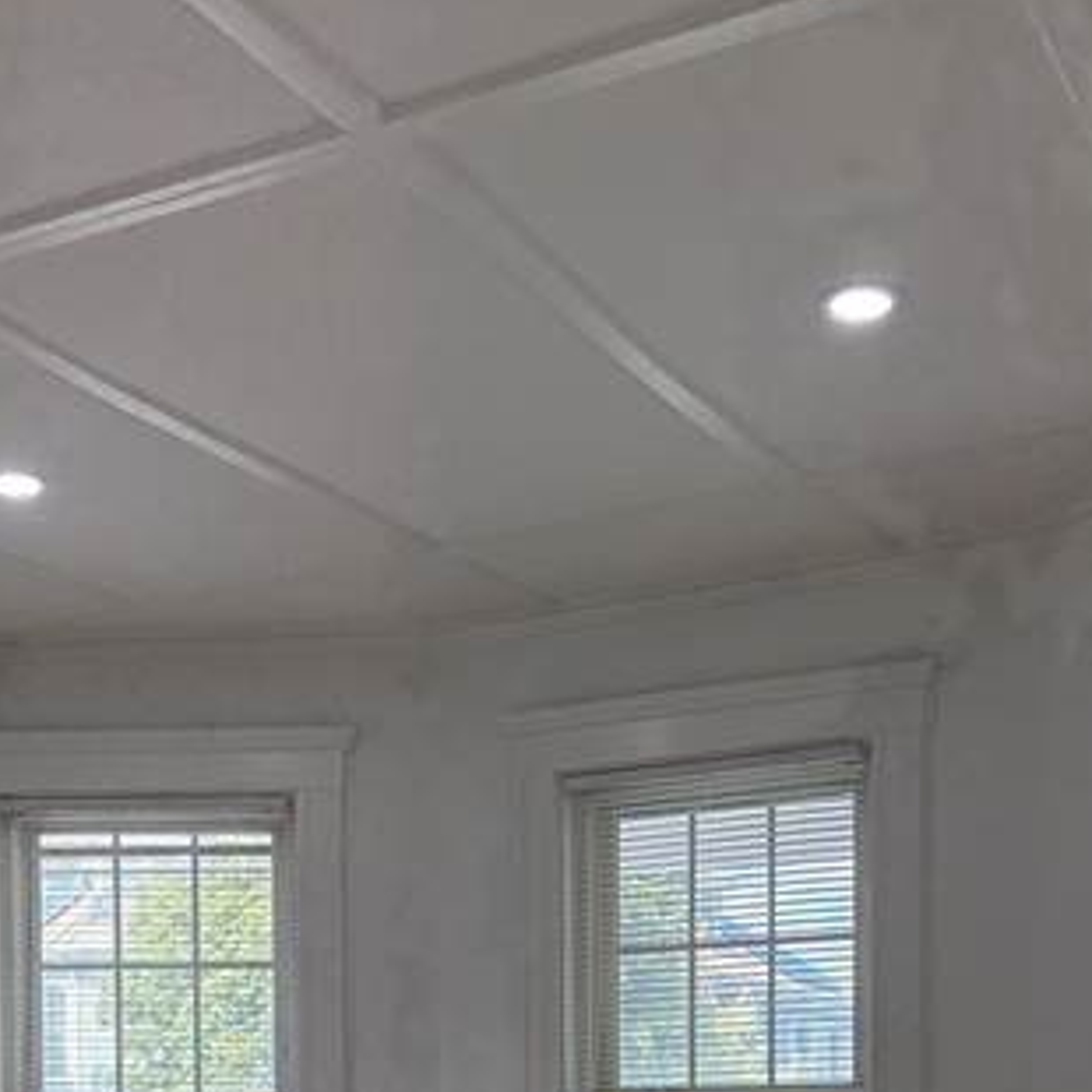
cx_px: 525
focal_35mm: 57
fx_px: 2034
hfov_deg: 30.0
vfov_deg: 27.5
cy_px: 1201
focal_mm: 5.96
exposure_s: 1/234
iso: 100
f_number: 1.6
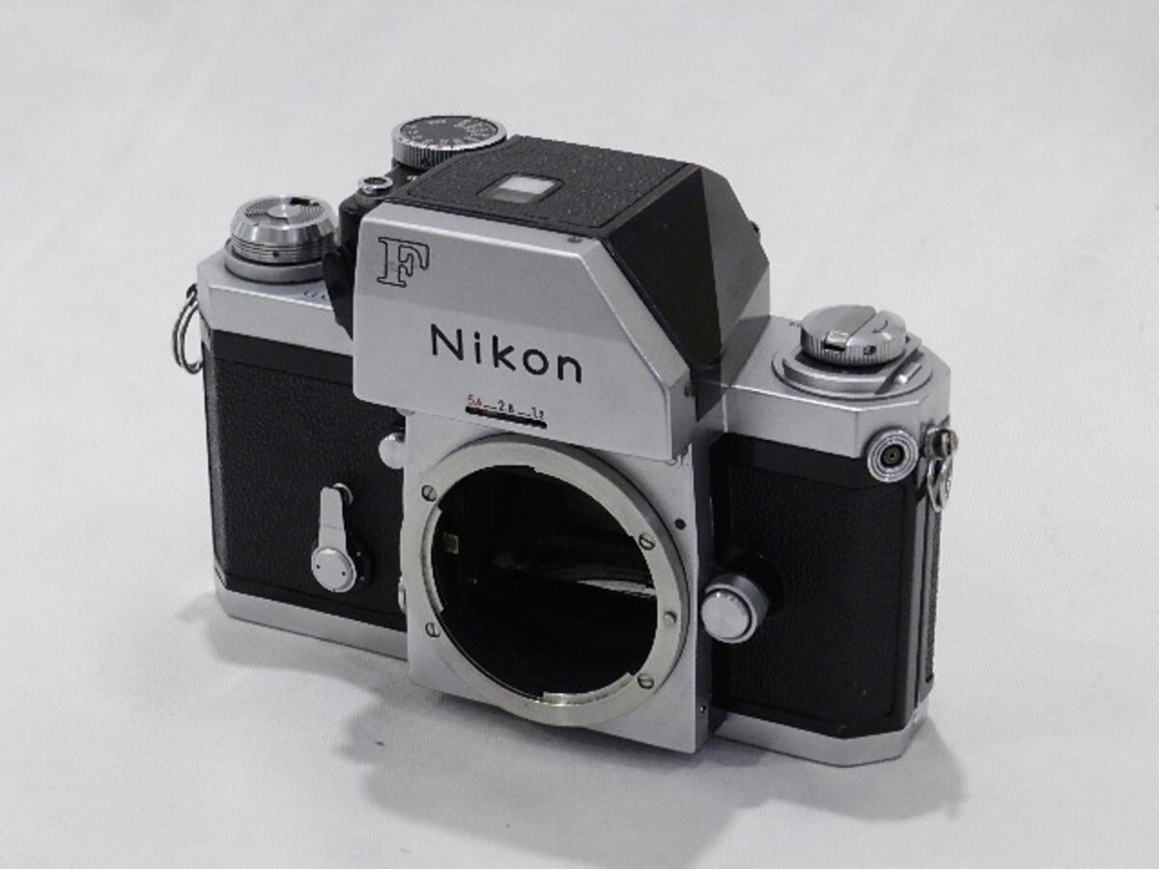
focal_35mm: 84
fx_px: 2812
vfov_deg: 17.6
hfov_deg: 23.3
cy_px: 434
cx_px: 580
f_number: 4.4
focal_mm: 14.9
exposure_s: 1/80
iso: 800
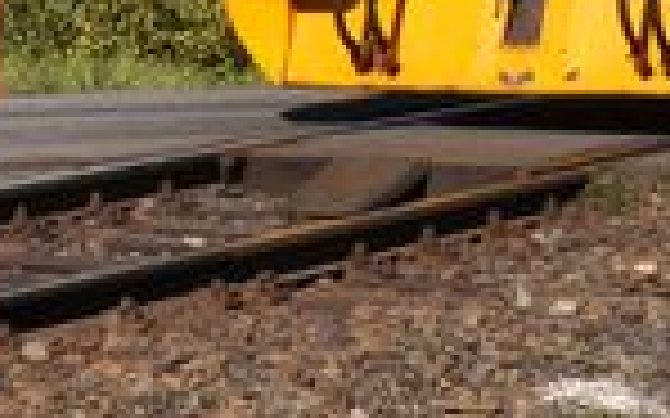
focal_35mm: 273
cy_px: -688
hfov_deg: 7.7
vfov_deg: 4.7
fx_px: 4983
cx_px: 657
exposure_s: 1/500
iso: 200
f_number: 9
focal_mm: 26
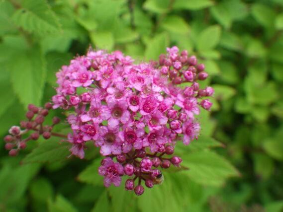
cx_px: 142
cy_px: 106
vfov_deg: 41.8
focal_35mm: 34
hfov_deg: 53.9
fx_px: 278
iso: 125
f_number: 3.8
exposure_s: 1/80
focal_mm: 6.1
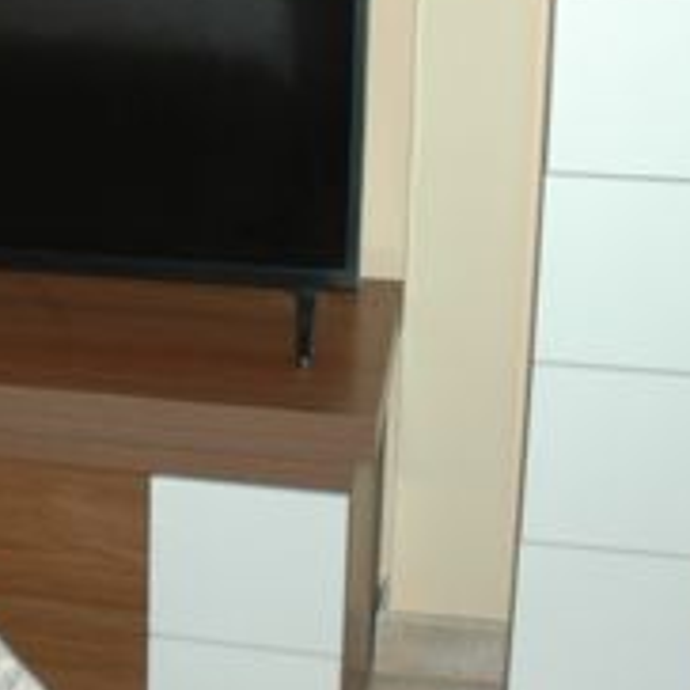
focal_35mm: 89
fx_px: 2007
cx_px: -47
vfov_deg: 19.1
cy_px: 42
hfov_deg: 18.8
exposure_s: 1/60
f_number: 3.5
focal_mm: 18
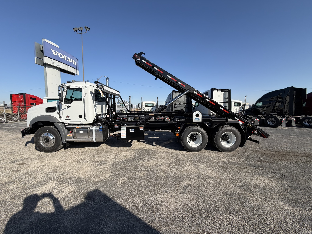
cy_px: 117
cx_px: 156
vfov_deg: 85.7
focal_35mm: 14
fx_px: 126
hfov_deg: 102.1
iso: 20
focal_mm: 2.22
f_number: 2.2
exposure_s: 1/888
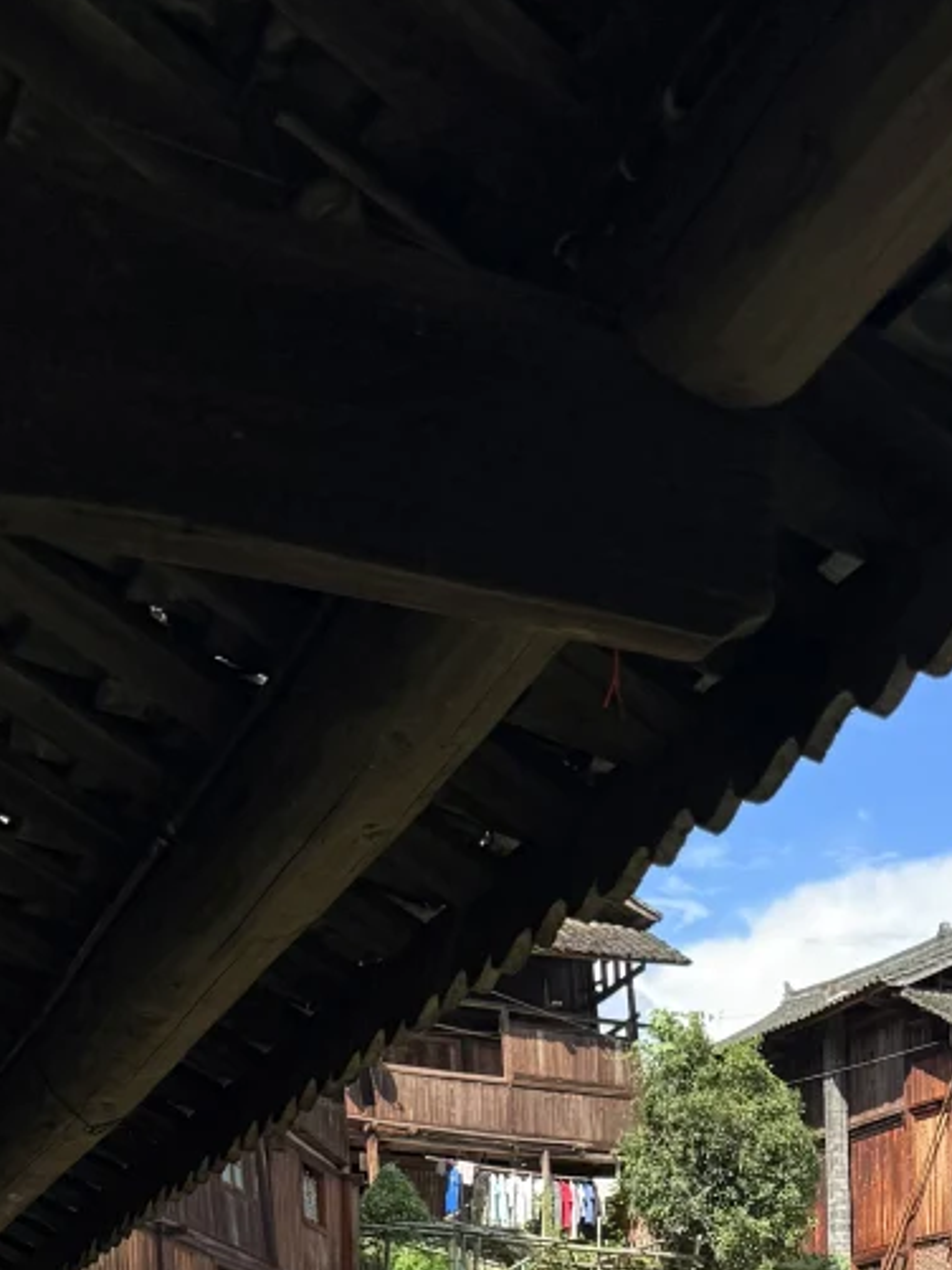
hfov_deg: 20.4
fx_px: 2529
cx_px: 1038
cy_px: 1688
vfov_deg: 24.3
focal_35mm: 69
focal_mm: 6.76
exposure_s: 1/3279
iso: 100
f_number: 1.78
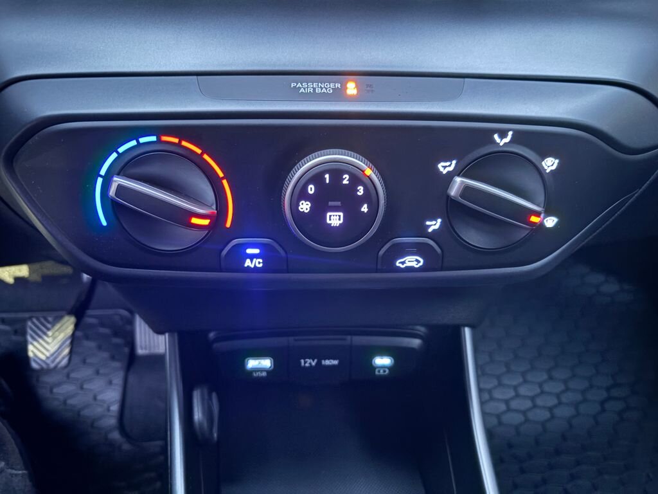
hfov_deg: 67.3
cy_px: 247
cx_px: 329
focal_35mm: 26
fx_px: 494
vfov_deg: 53.1
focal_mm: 5.96
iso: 2000
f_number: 1.6
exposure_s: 1/2
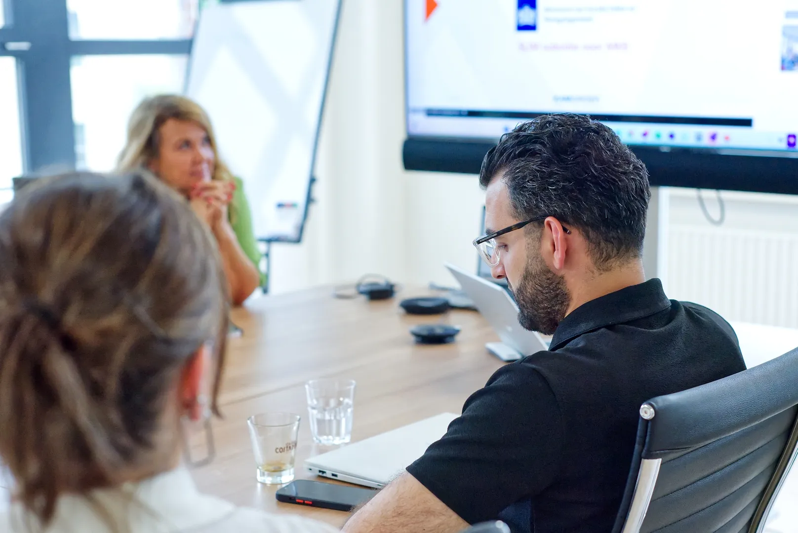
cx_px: 399
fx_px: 1109
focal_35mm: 50
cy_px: 266
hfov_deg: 39.6
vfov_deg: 27.0
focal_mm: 50
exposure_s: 1/800
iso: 3200
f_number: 3.5
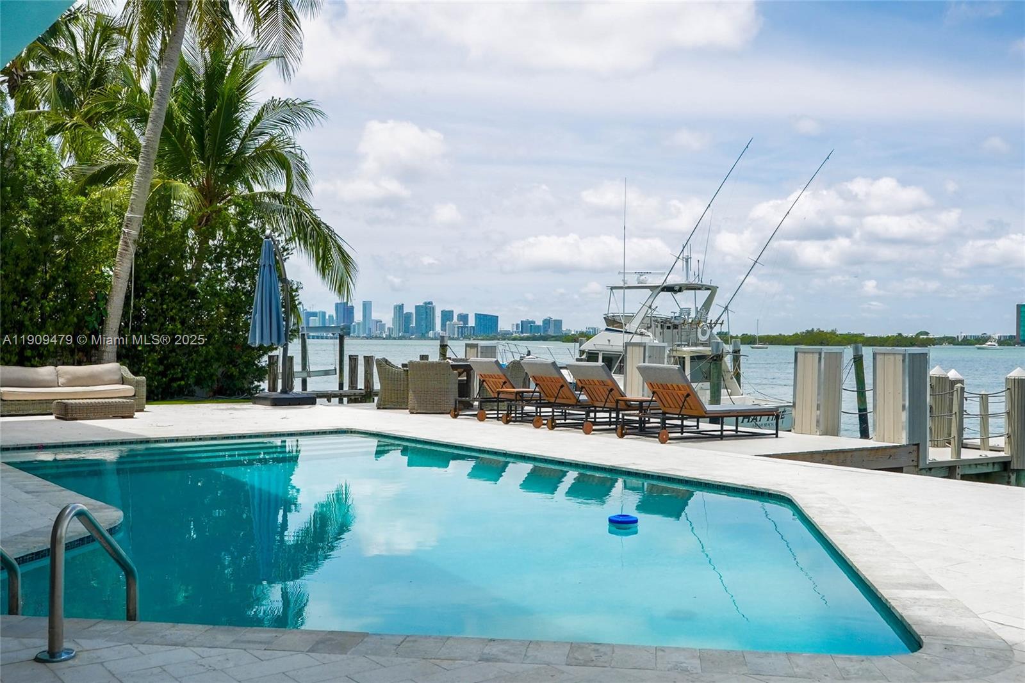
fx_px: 1025
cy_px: 342
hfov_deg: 53.1
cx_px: 512
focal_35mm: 36
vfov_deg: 36.9
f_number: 5.6
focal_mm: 24
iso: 640
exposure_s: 1/400
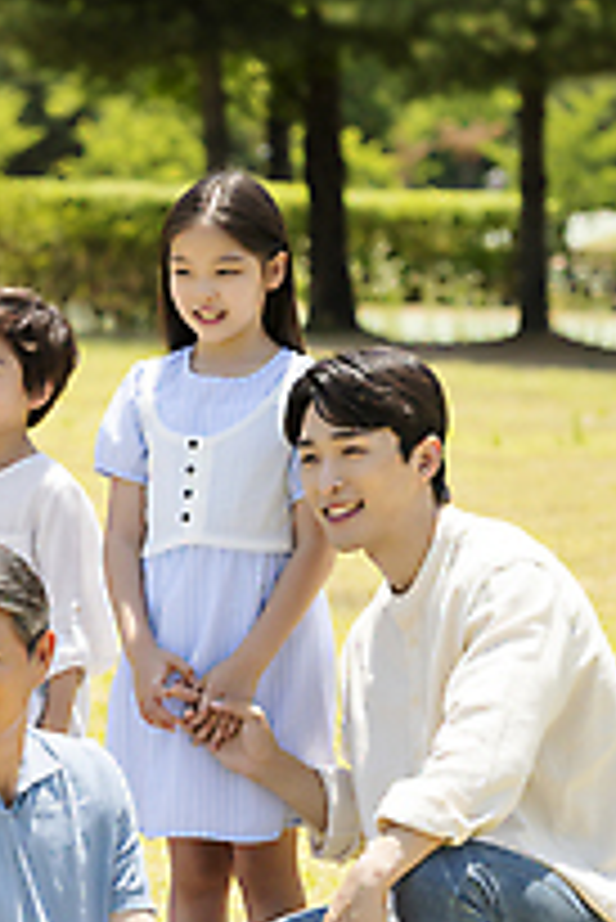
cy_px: 427
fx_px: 5252
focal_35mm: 205
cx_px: 38
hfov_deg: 6.7
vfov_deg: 10.0
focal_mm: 105
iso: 100
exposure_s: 1/320
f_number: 4.5
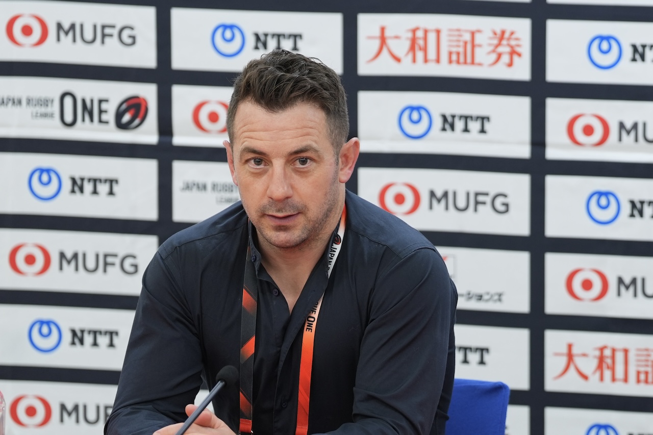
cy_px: 218
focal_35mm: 133
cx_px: 326
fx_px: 2412
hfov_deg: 15.4
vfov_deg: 10.3
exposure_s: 1/80
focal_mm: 133
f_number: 2.8
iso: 400
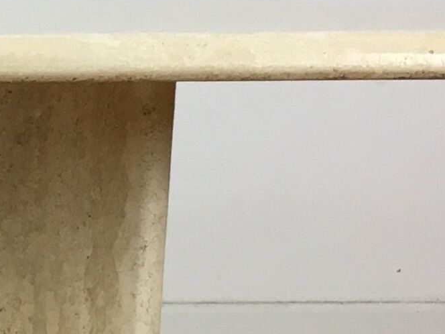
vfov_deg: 8.4
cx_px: -637
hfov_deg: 9.8
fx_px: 2263
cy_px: 382
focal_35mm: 176
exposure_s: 1/33
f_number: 2.2
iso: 40
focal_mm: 4.15
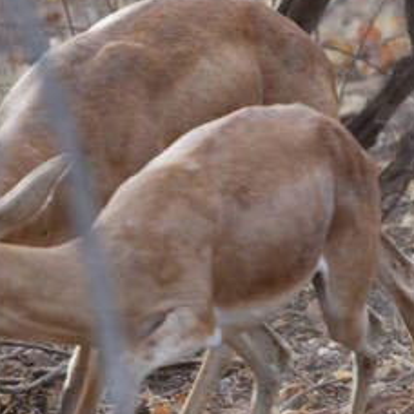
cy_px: 296
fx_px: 18050
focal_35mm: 1334
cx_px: -44
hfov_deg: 1.3
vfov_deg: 1.3
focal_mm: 340
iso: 900
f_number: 5.6
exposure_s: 1/320
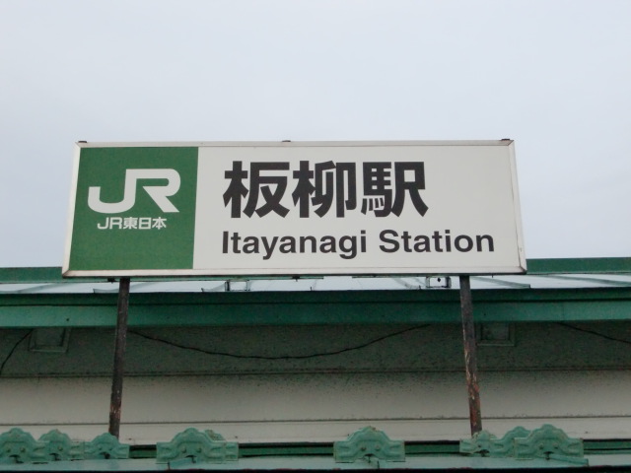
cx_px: 316
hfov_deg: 29.4
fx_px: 1203
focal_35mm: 66
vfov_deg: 22.3
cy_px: 236
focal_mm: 11.7
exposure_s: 1/60
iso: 640
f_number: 4.1
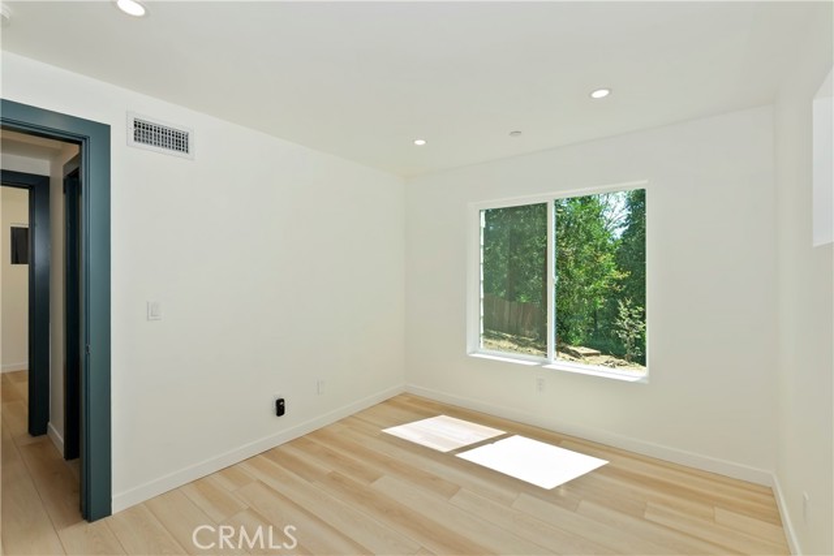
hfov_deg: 100.4
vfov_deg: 77.4
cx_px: 417
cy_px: 278
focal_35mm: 15
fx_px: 348
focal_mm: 10
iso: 100
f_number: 8
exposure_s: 1/30
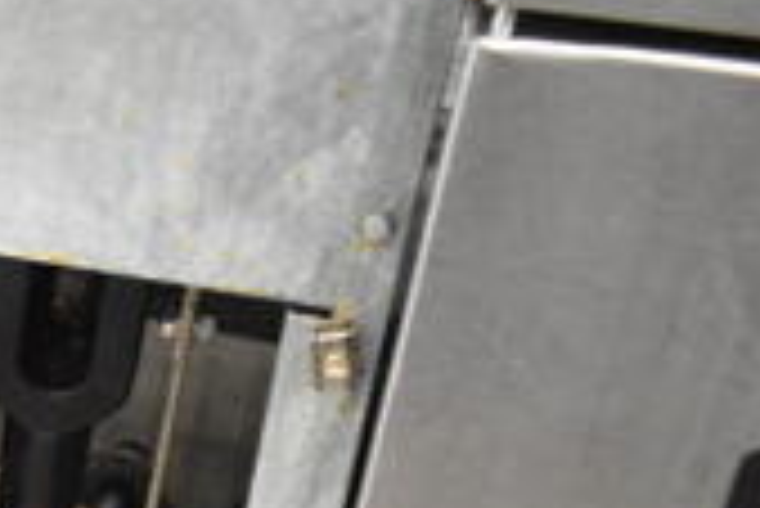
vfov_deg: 11.8
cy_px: 629
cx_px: -594
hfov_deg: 15.5
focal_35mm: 114
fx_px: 2405
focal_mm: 21
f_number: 3.8
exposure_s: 1/30
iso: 2500
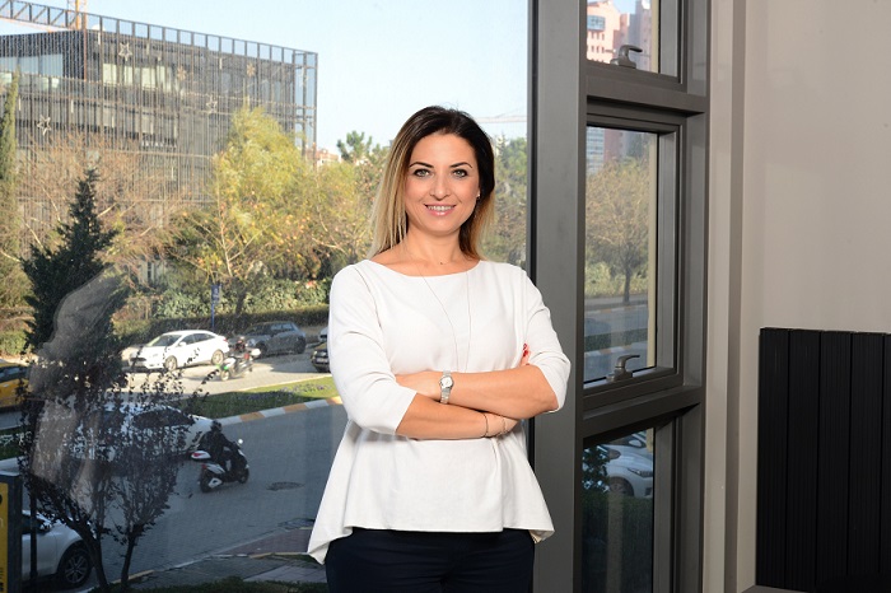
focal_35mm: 55
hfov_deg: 36.3
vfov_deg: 24.6
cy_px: 296
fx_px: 1361
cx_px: 446
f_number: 13
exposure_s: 1/125
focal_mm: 55
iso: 640
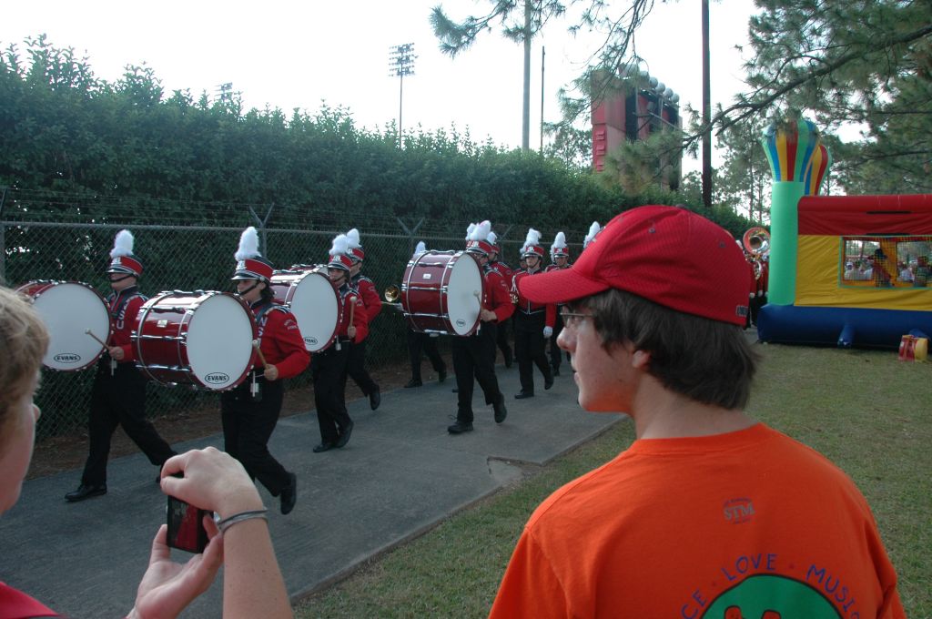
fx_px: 698
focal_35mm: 27
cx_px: 466
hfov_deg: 67.4
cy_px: 310
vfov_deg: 47.8
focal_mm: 18
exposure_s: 1/160
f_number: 6.3
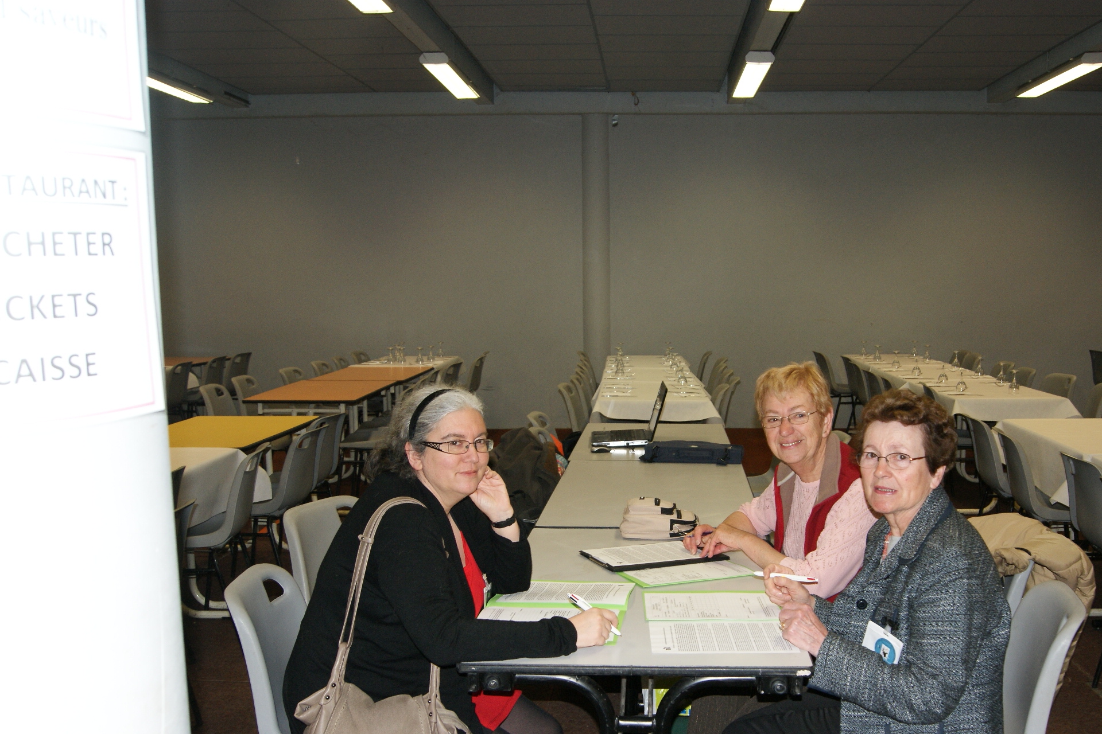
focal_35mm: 36
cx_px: 551
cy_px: 367
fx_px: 1102
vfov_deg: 36.9
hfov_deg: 53.1
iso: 400
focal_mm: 24
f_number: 5.6
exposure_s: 1/60
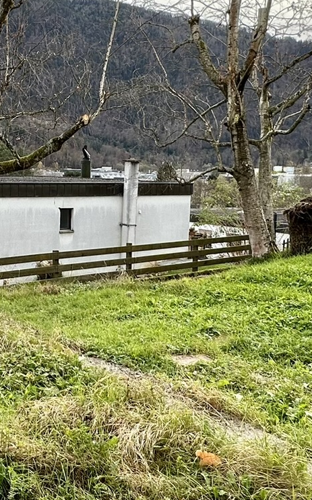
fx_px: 558
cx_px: -1
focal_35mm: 41
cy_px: 215
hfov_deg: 29.2
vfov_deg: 48.1
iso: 40
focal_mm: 2.22
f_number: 2.2
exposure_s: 1/290
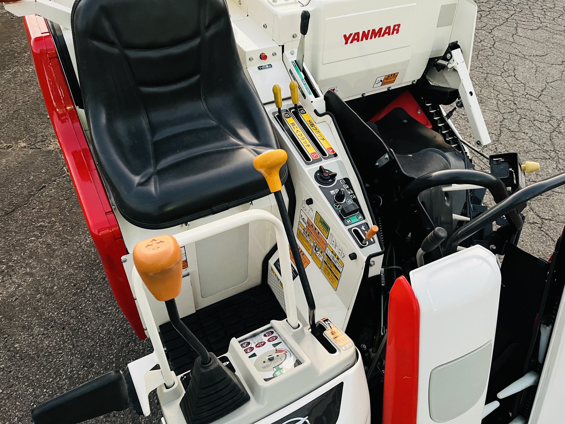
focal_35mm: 26
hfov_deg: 67.3
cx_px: 282
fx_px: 424
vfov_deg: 53.1
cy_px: 212
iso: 640
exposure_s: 1/30
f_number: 1.6
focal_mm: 5.1
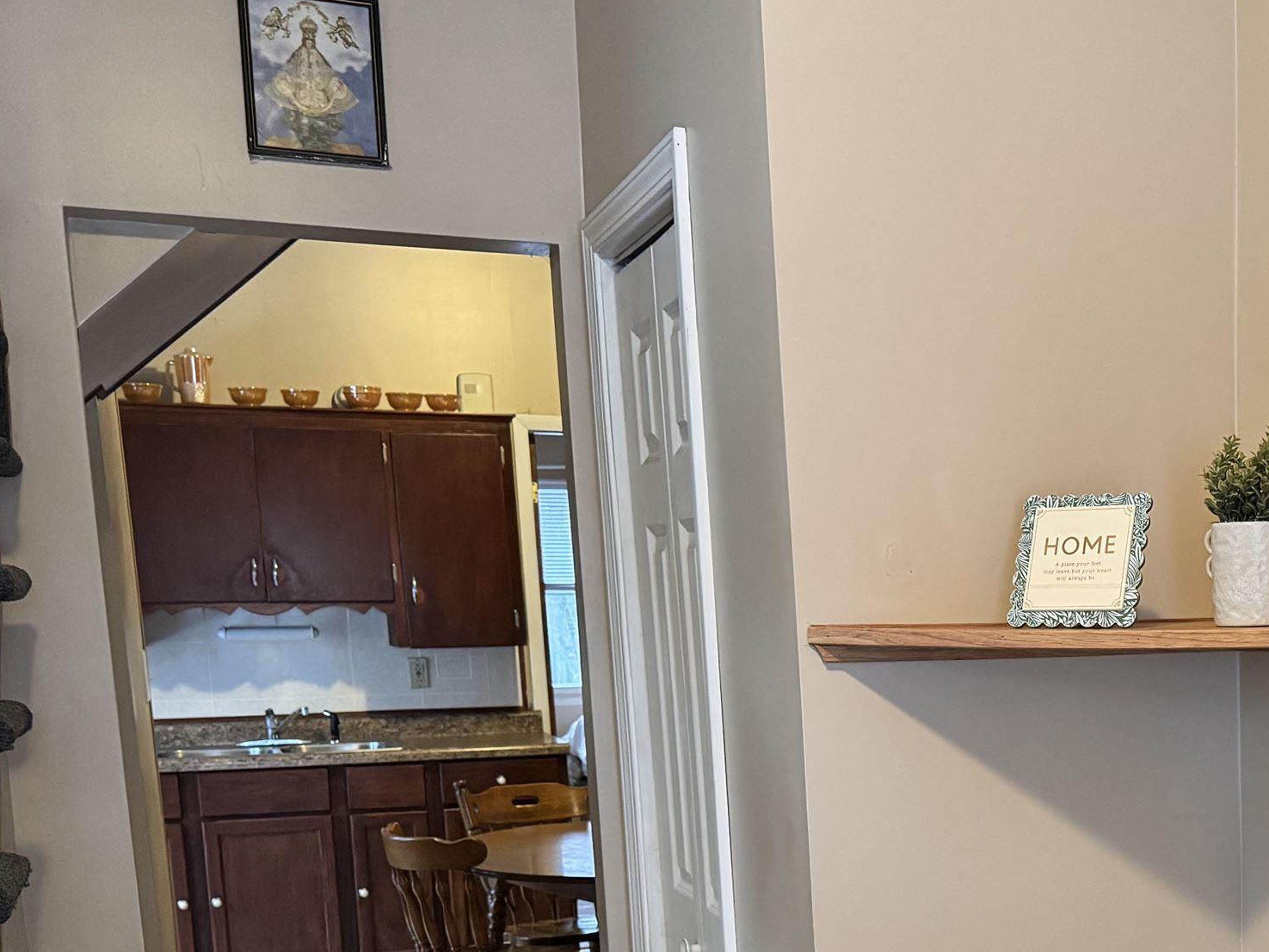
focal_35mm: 50
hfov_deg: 35.9
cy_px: 918
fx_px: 1833
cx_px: 1137
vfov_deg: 27.7
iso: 640
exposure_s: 1/40
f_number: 1.78
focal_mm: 6.76
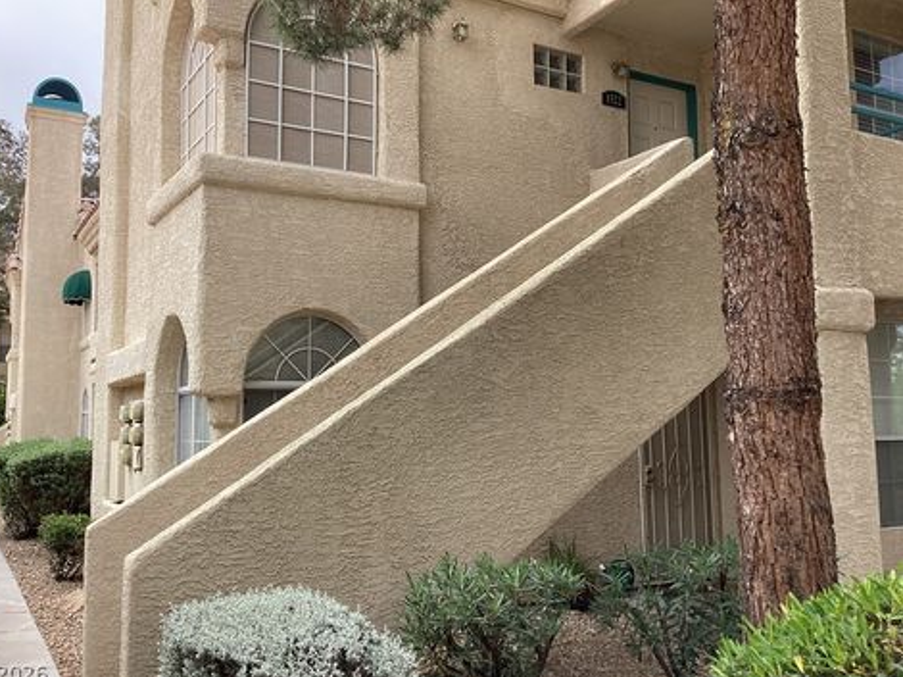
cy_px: 328
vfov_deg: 42.9
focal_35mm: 33
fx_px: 860
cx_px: 425
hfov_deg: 55.3
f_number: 2.4
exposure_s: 1/525
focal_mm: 3.3
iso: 25
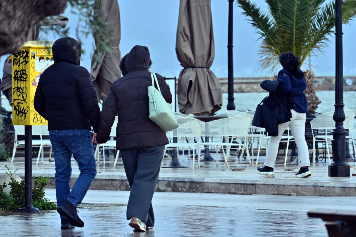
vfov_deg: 4.6
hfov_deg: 6.9
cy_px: 118
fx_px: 2966
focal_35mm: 300
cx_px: 178
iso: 1250
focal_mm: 200
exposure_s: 1/400
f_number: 8
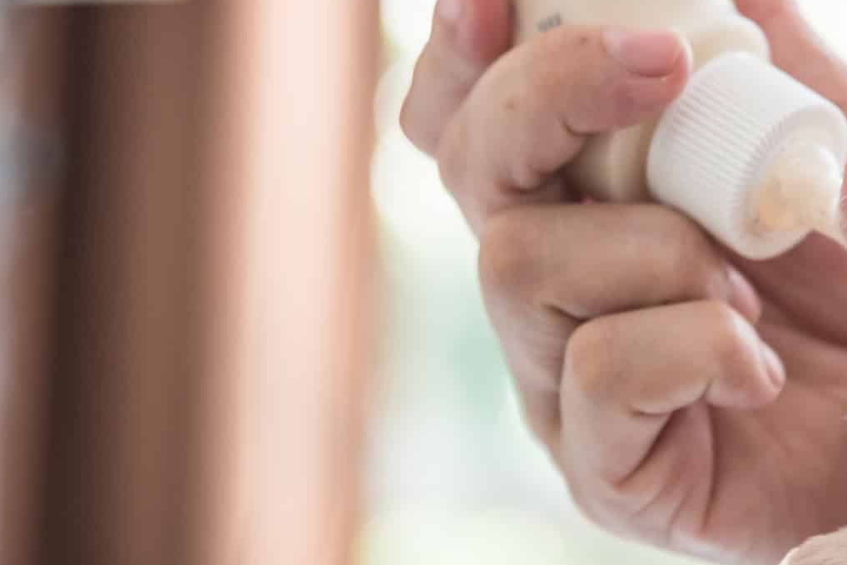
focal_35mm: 212
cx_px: 562
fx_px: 4988
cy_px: 198
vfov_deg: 6.5
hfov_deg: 9.7
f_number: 5
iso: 320
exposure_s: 1/160
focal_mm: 120
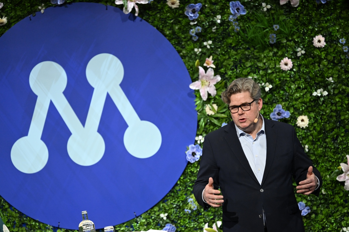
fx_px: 3489
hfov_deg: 5.7
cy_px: 116
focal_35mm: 360
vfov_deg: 3.8
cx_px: 174
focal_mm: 360
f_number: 5.6
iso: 3200
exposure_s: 1/160
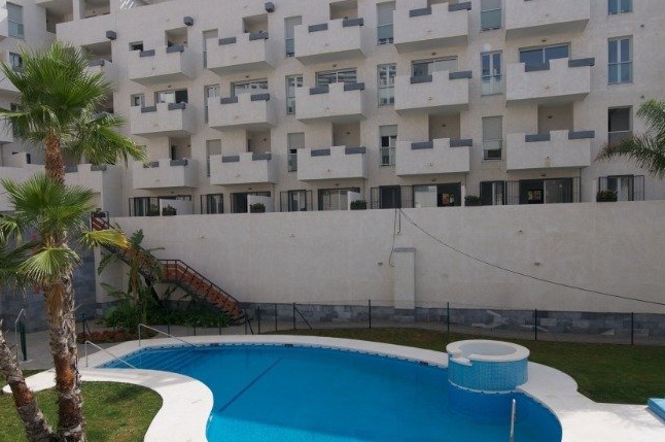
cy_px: 245
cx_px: 316
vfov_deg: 49.3
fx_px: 480
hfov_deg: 69.4
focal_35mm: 26
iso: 100
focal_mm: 14
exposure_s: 1/800
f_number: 5
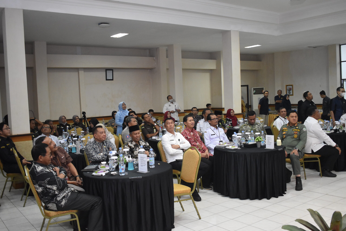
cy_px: 116
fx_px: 332
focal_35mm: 34
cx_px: 173
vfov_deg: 38.4
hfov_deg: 55.1
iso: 2500
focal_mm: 23
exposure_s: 1/60
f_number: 3.8
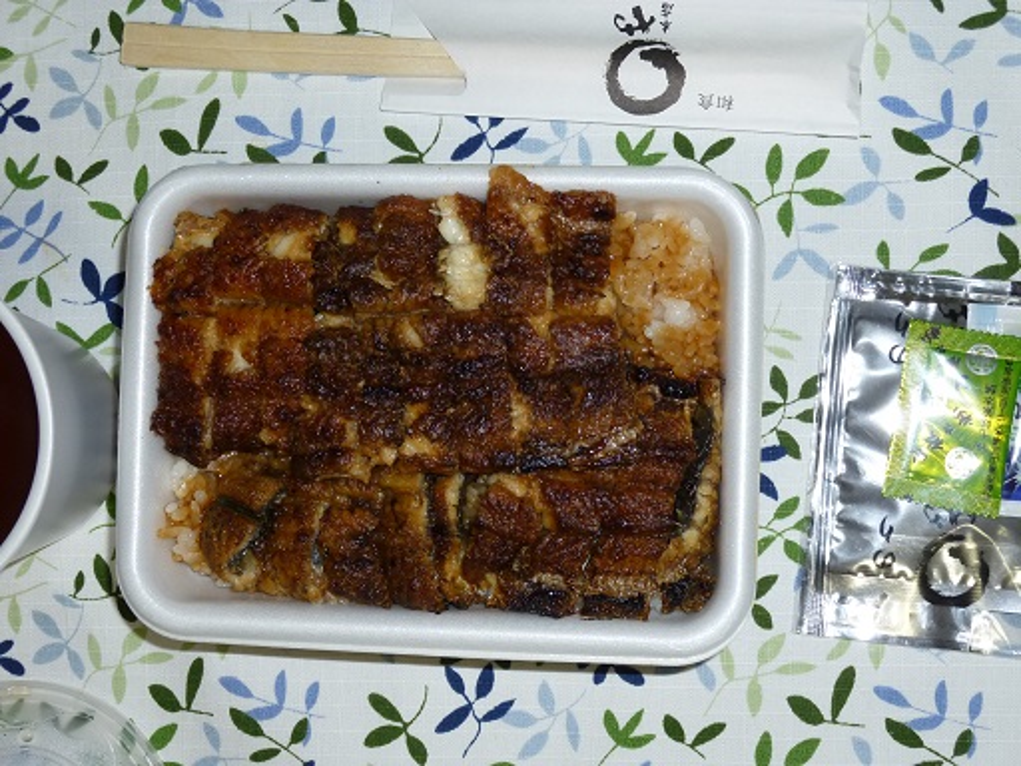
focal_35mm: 45
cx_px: 510
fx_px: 1327
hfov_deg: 42.1
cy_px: 383
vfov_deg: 32.2
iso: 125
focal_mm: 8.1
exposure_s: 1/30
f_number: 4.2
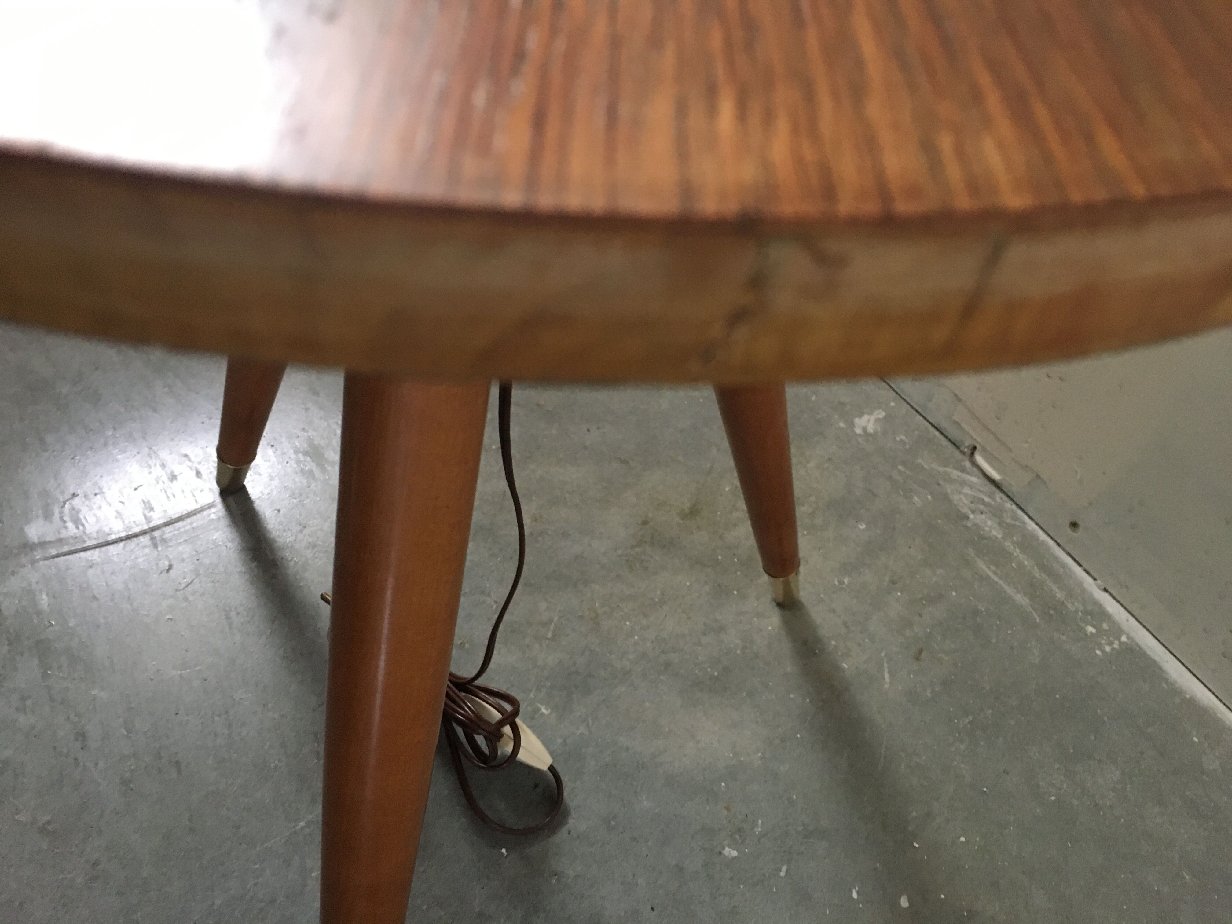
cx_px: 616
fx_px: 1032
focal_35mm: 29
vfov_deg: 48.2
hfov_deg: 61.7
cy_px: 462
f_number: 2.2
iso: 200
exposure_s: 1/15
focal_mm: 4.15
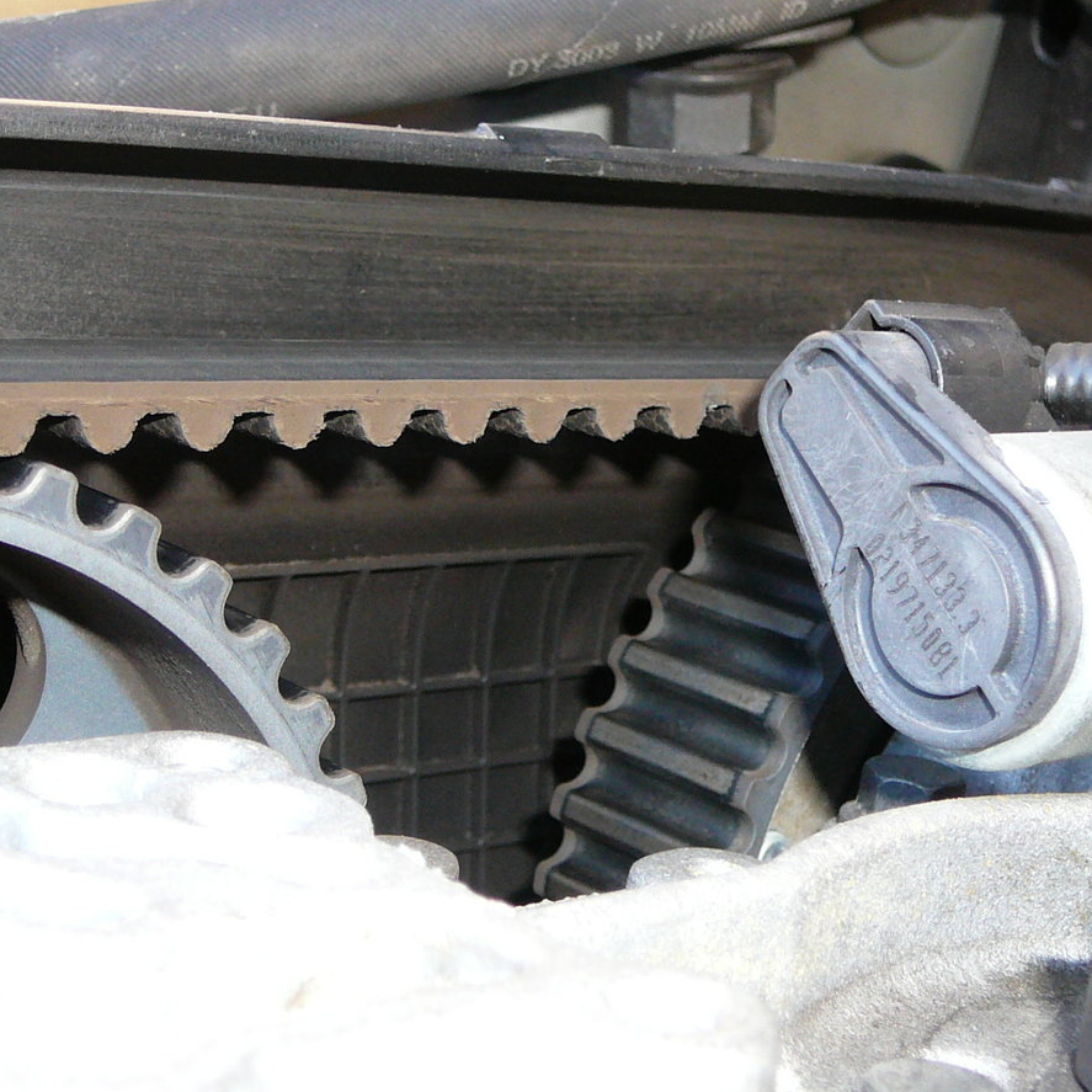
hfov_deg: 25.7
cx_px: 425
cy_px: 552
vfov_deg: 25.7
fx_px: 2391
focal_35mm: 67
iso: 200
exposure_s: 1/30
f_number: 3.2
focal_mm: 6.7
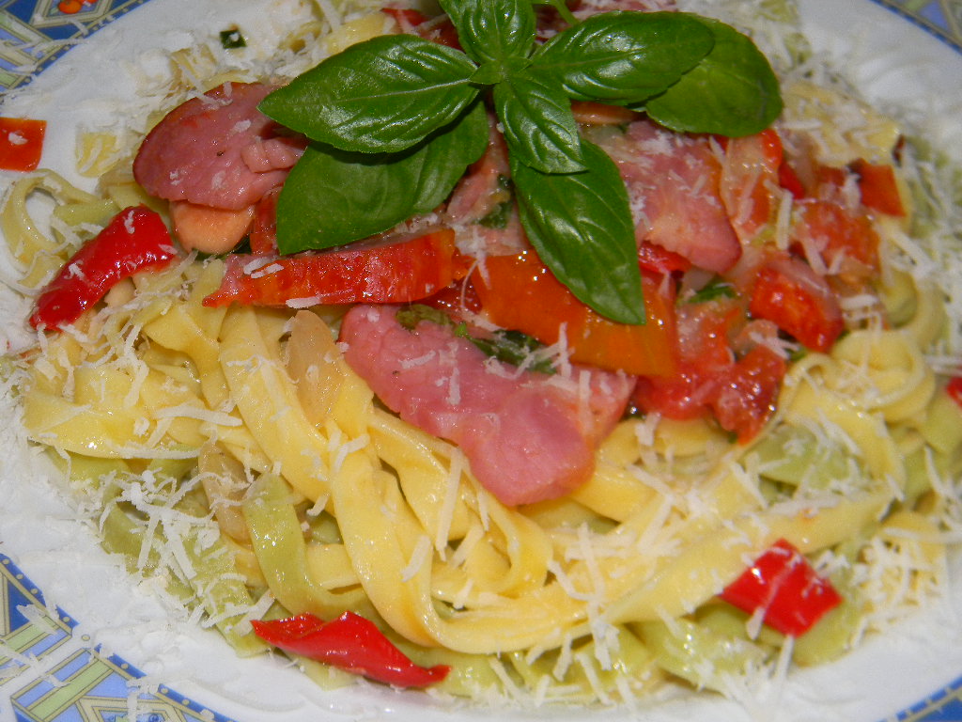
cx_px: 481
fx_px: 2307
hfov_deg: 23.6
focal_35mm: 83
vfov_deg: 17.8
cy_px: 361
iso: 200
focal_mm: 15.1
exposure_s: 1/30
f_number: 4.5
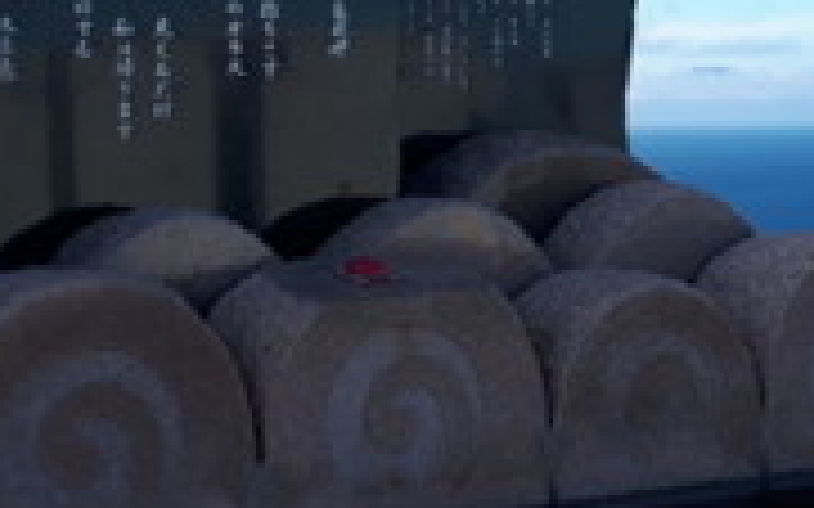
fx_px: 2240
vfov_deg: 12.8
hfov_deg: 20.6
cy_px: 22
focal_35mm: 101
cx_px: 513
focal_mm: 3.6
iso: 40
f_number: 1.9
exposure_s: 1/1007
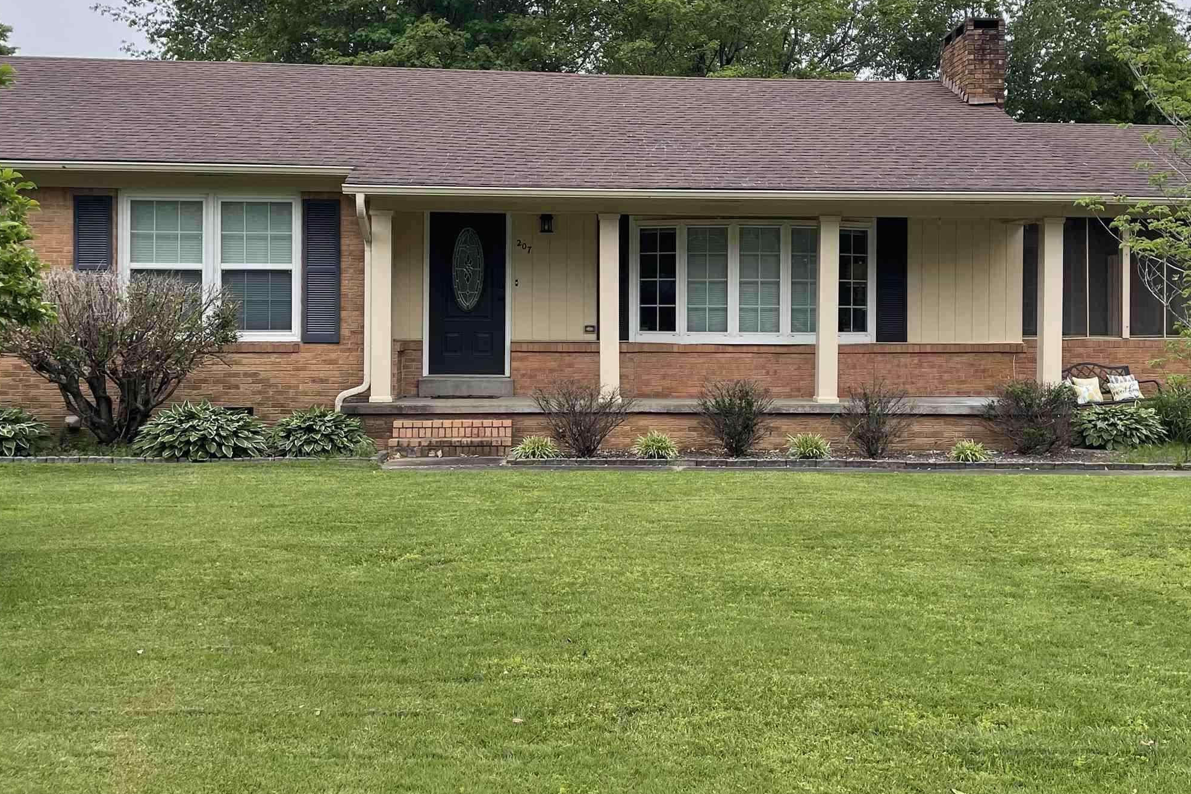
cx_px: 638
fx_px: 1389
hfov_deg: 46.4
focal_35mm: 42
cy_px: 312
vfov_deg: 31.8
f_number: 1.6
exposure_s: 1/790
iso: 32
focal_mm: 4.2
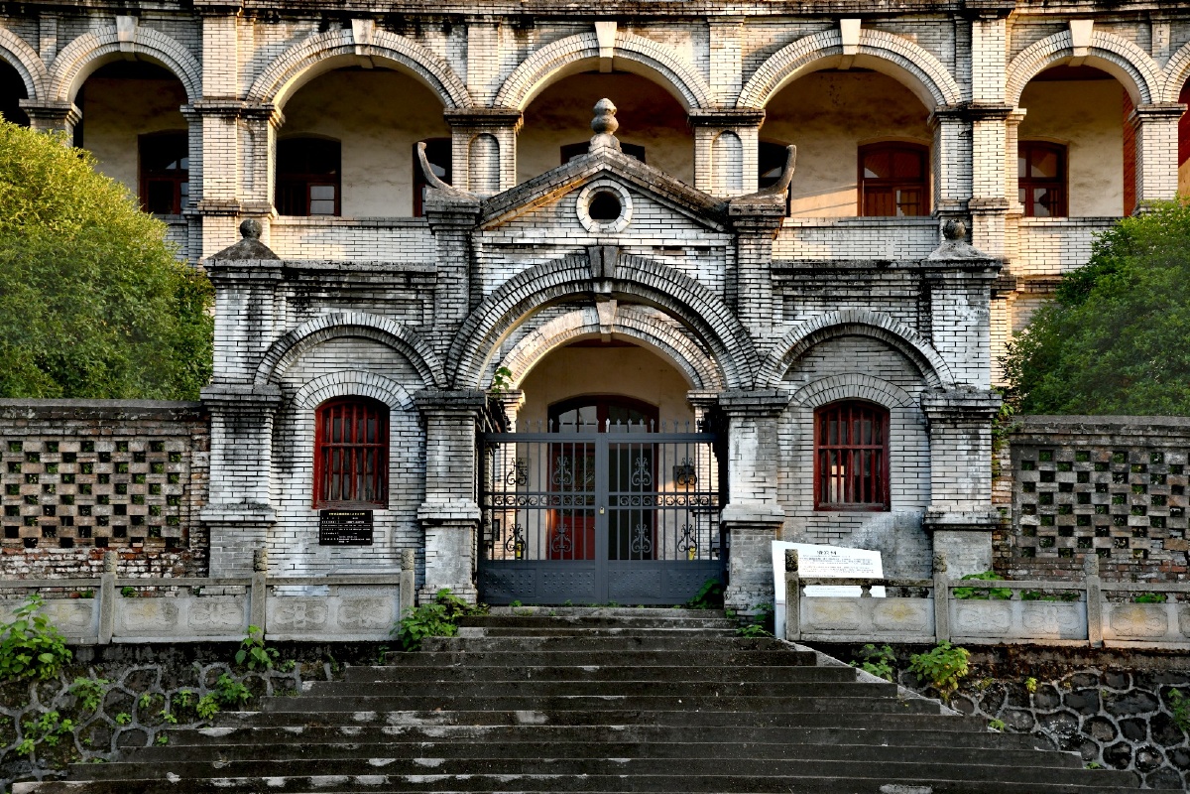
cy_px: 397
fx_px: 2479
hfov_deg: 27.0
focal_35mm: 75
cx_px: 595
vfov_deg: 18.2
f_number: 8
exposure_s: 1/200
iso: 800
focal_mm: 75
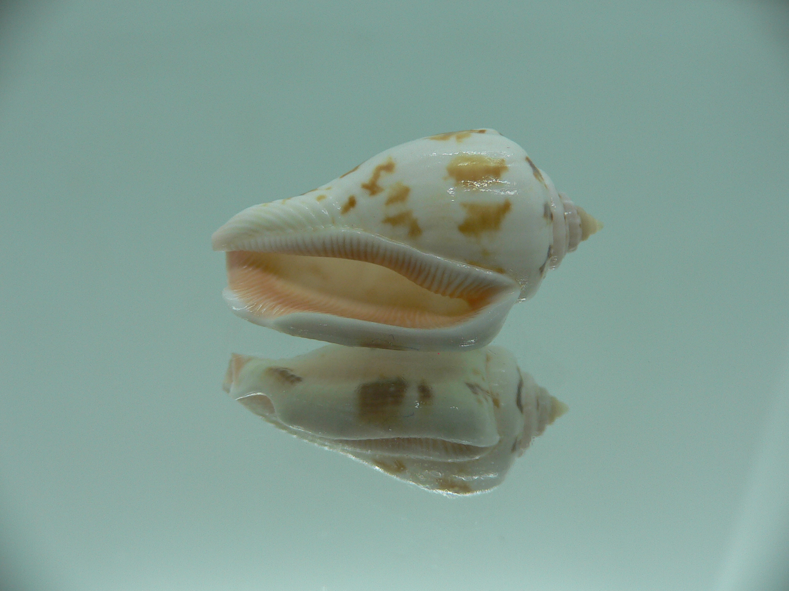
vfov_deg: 40.7
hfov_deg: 52.6
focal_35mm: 35
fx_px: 798
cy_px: 296
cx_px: 394
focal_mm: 4.6
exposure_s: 1/80
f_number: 2.8
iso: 80
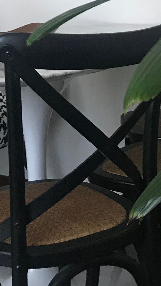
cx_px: 14
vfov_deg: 20.4
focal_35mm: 92
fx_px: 698
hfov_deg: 13.0
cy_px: -123
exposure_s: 1/15
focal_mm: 3.99
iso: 40
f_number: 1.8
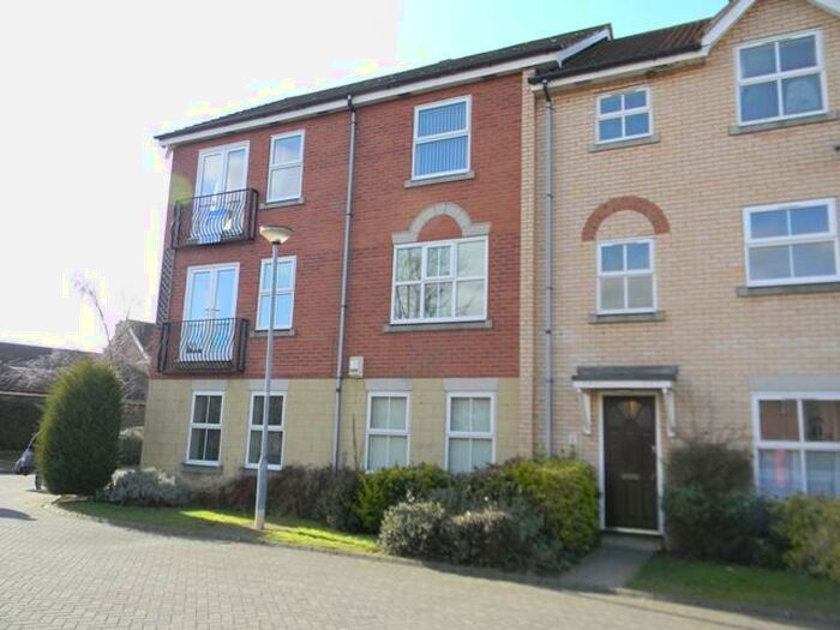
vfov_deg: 49.7
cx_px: 420
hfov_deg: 63.4
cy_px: 315
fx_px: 679
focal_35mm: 28
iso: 80
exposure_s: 1/225
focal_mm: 5
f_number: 3.5
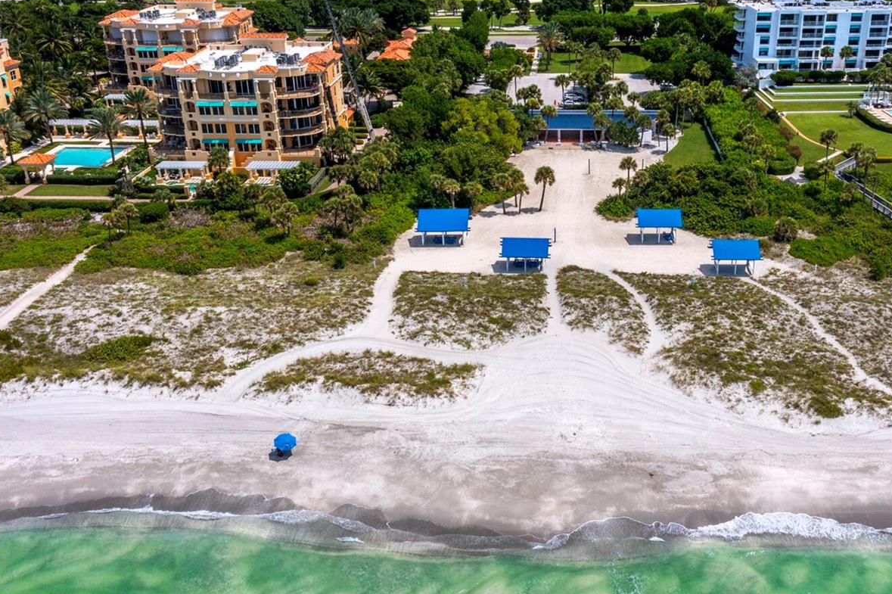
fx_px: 941
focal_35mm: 38
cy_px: 271
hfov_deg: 50.2
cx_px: 563
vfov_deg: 35.0
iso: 100
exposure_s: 1/800
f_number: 7.1
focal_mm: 10.26
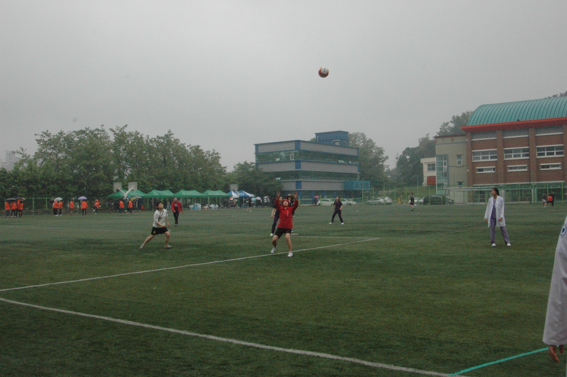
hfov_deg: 53.2
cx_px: 284
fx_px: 566
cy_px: 188
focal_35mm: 36
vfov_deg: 36.8
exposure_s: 1/400
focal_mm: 24
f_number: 10
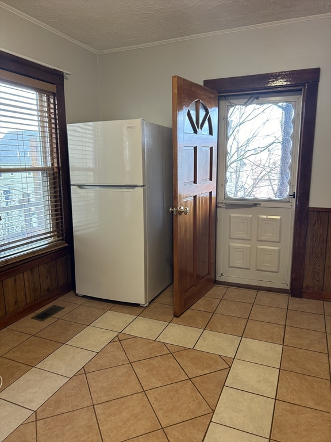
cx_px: 166
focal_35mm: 26
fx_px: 331
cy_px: 221
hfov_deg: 53.1
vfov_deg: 67.3
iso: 64
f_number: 1.5
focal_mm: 5.7
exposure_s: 1/60
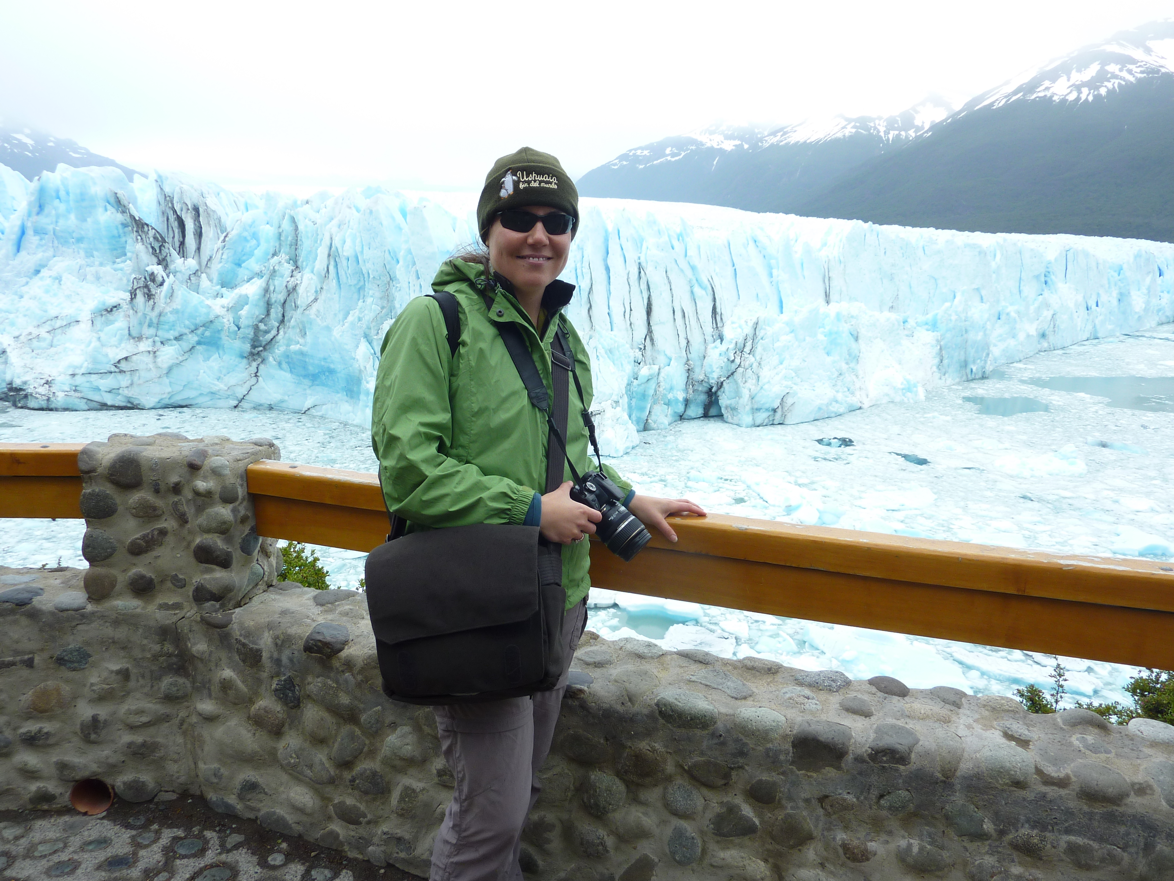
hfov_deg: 69.4
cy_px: 440
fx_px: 848
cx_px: 587
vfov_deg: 54.9
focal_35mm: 25
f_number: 4
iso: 80
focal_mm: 4.1
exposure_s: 1/320
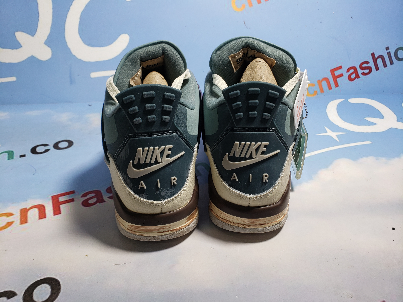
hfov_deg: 67.3
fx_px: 303
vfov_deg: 53.1
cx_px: 202
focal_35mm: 26
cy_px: 151
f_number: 2.4
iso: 50
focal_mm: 4.3
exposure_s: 1/147
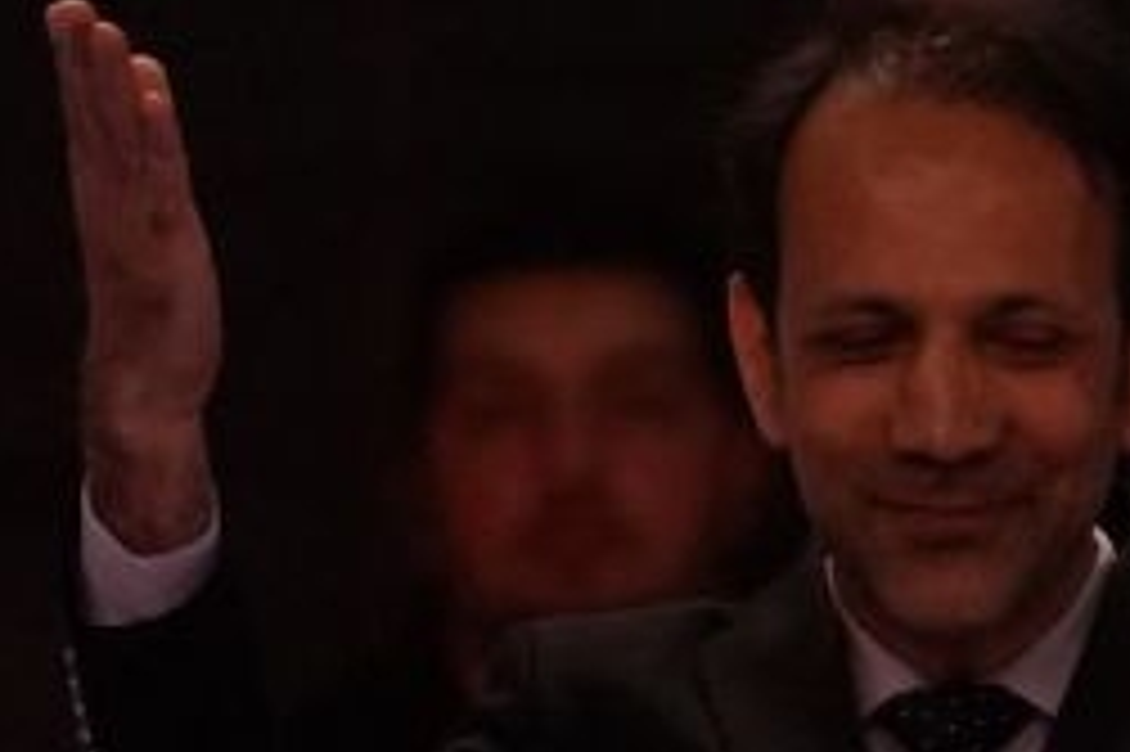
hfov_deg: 1.4
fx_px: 44981
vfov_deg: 1.0
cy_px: 824
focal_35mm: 1434
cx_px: 644
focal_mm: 200
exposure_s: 1/1000
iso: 4000
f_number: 2.8
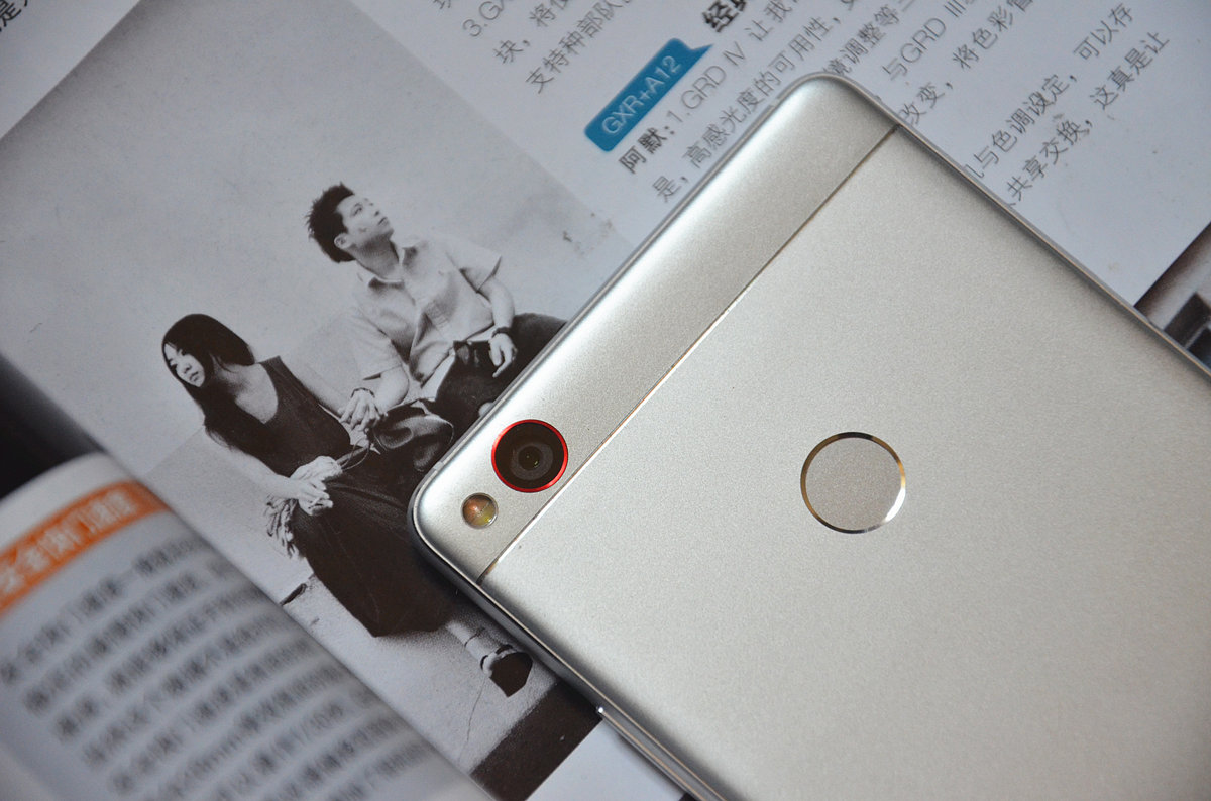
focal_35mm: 158
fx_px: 5286
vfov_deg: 8.7
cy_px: 400
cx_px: 606
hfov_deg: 13.1
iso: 1600
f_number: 5.6
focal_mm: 105
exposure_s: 1/50
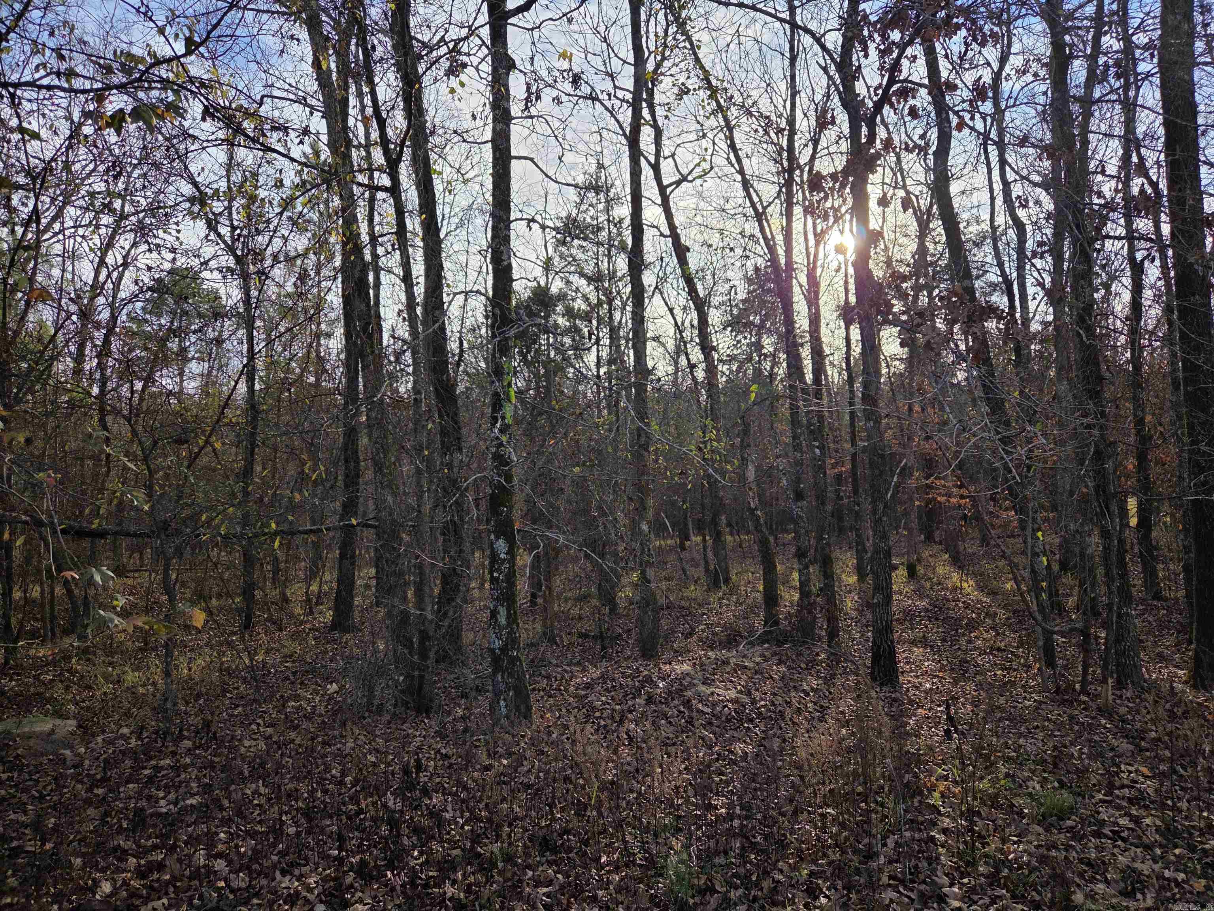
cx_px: 607
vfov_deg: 58.9
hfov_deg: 73.9
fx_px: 807
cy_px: 456
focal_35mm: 23
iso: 80
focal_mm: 5.4
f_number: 1.8
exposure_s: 1/4187
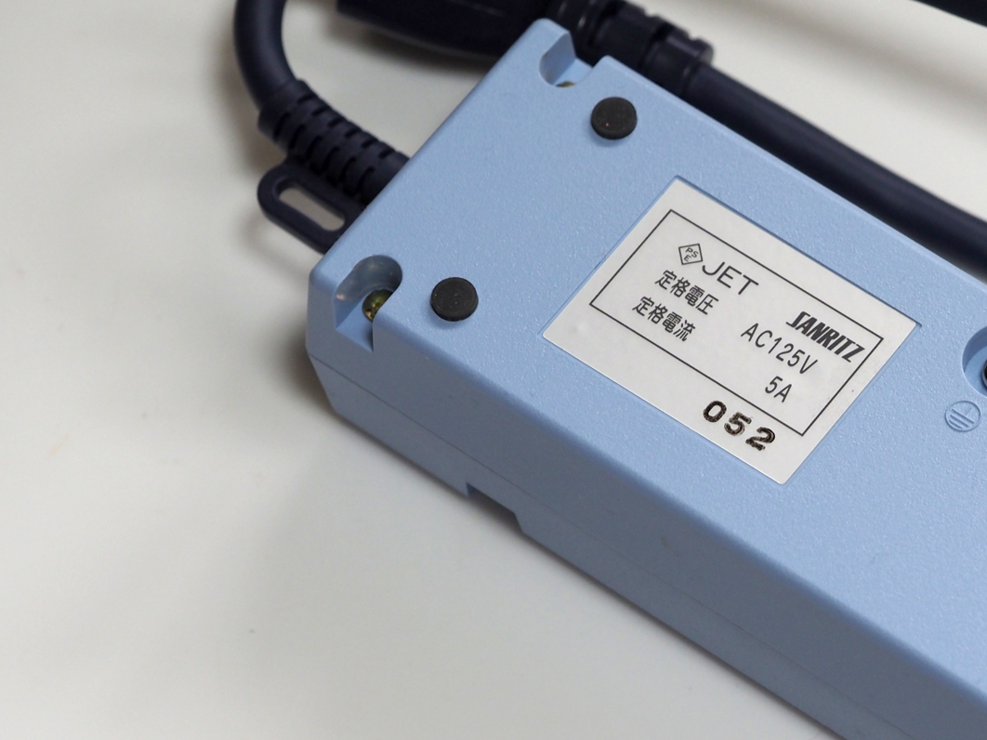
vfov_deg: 6.8
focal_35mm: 217
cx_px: 862
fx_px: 6186
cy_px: 380
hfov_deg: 9.1
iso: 400
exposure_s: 1/80
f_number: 3.5
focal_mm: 60
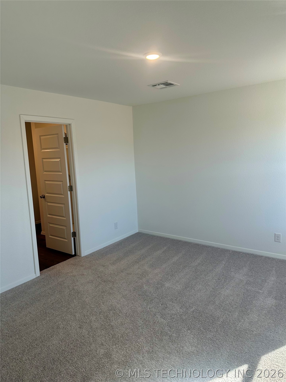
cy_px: 191
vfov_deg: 71.6
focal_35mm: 24
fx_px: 264
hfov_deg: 56.8
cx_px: 143
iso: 64
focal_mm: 6.86
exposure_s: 1/194
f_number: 1.78
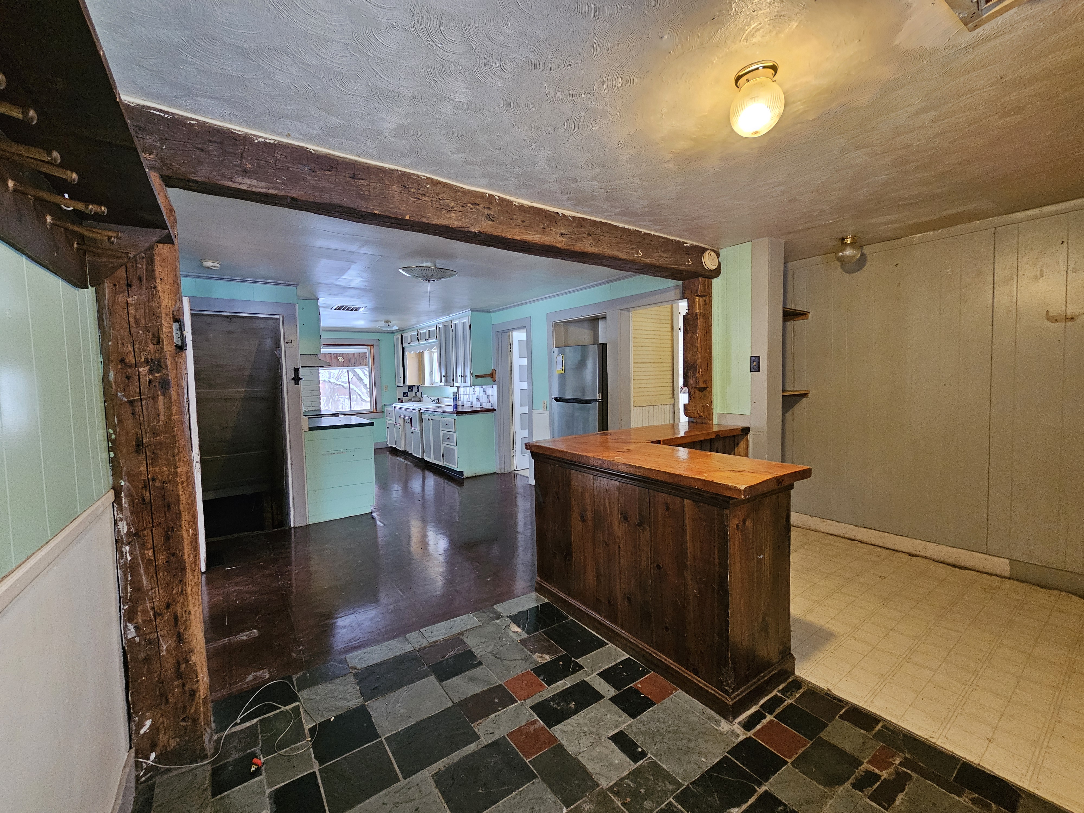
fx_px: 407
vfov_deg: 89.9
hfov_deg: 106.2
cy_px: 406
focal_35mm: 13
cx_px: 542
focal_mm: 2.2
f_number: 2.2
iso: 640
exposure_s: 1/30
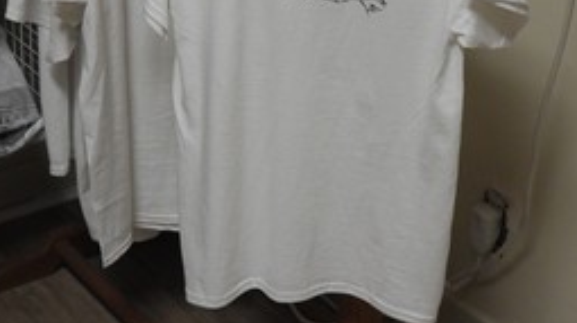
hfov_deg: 25.3
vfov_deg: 14.0
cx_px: 288
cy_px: -37
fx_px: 1284
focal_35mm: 84
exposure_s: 1/30
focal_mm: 7.7
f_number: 3.2
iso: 360
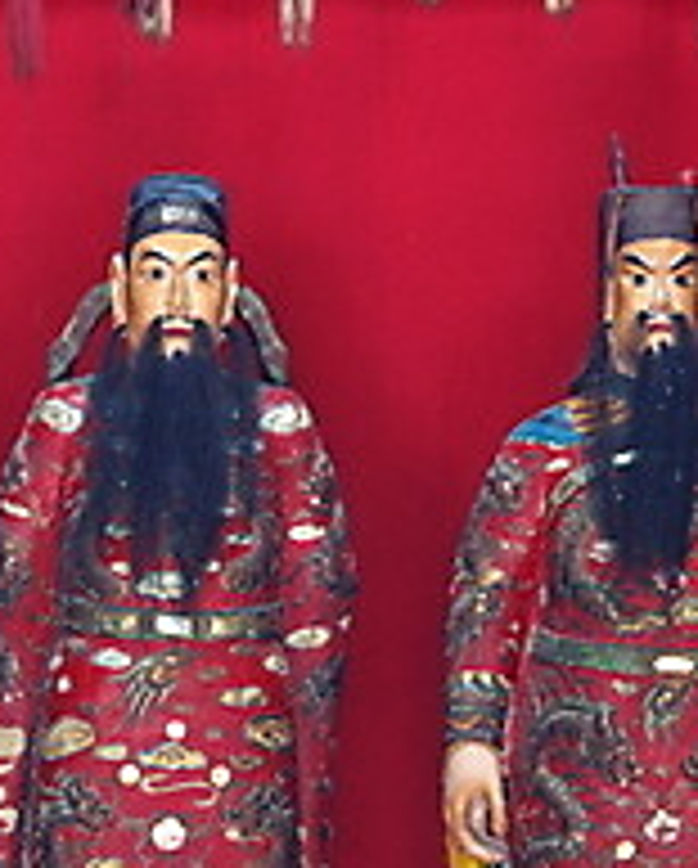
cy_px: 553
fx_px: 7883
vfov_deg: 6.3
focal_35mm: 306
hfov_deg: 5.1
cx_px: 205
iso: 200
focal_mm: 70
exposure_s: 1
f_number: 6.3
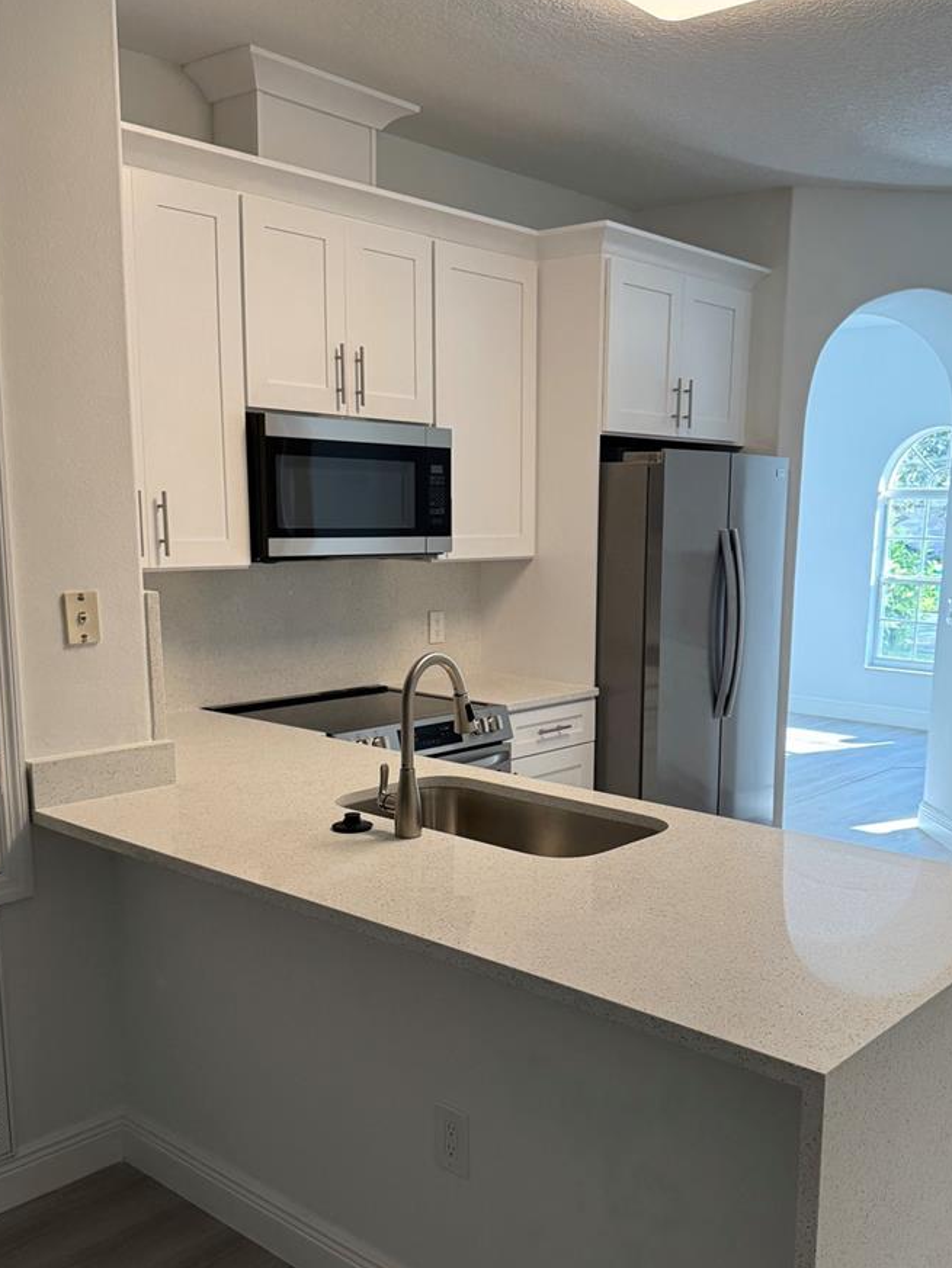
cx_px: 565
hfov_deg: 42.8
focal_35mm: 33
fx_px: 1210
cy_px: 725
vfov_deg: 55.1
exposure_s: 1/120
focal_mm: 6.76
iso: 200
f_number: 1.78
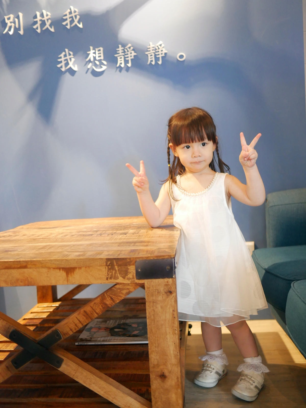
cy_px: 204
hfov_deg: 36.0
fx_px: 471
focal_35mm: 40
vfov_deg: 46.8
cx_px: 153
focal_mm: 20
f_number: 1.7
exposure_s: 1/60
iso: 800
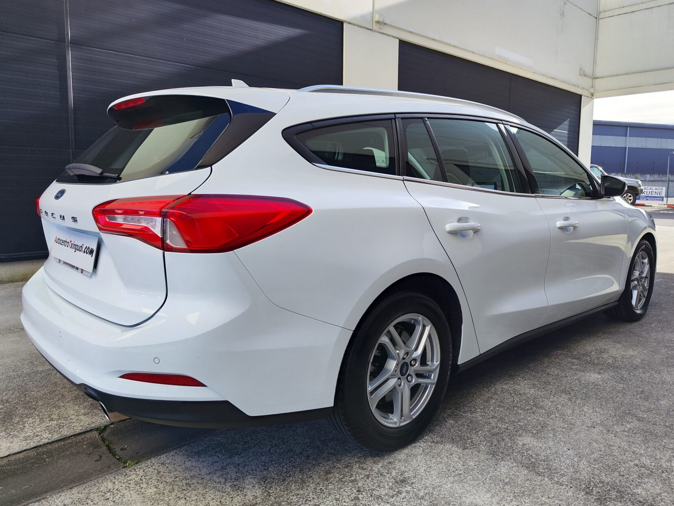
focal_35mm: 25
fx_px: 487
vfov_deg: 54.9
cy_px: 242
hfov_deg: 69.4
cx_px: 347
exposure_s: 1/469
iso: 50
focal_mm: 7.01
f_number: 1.69
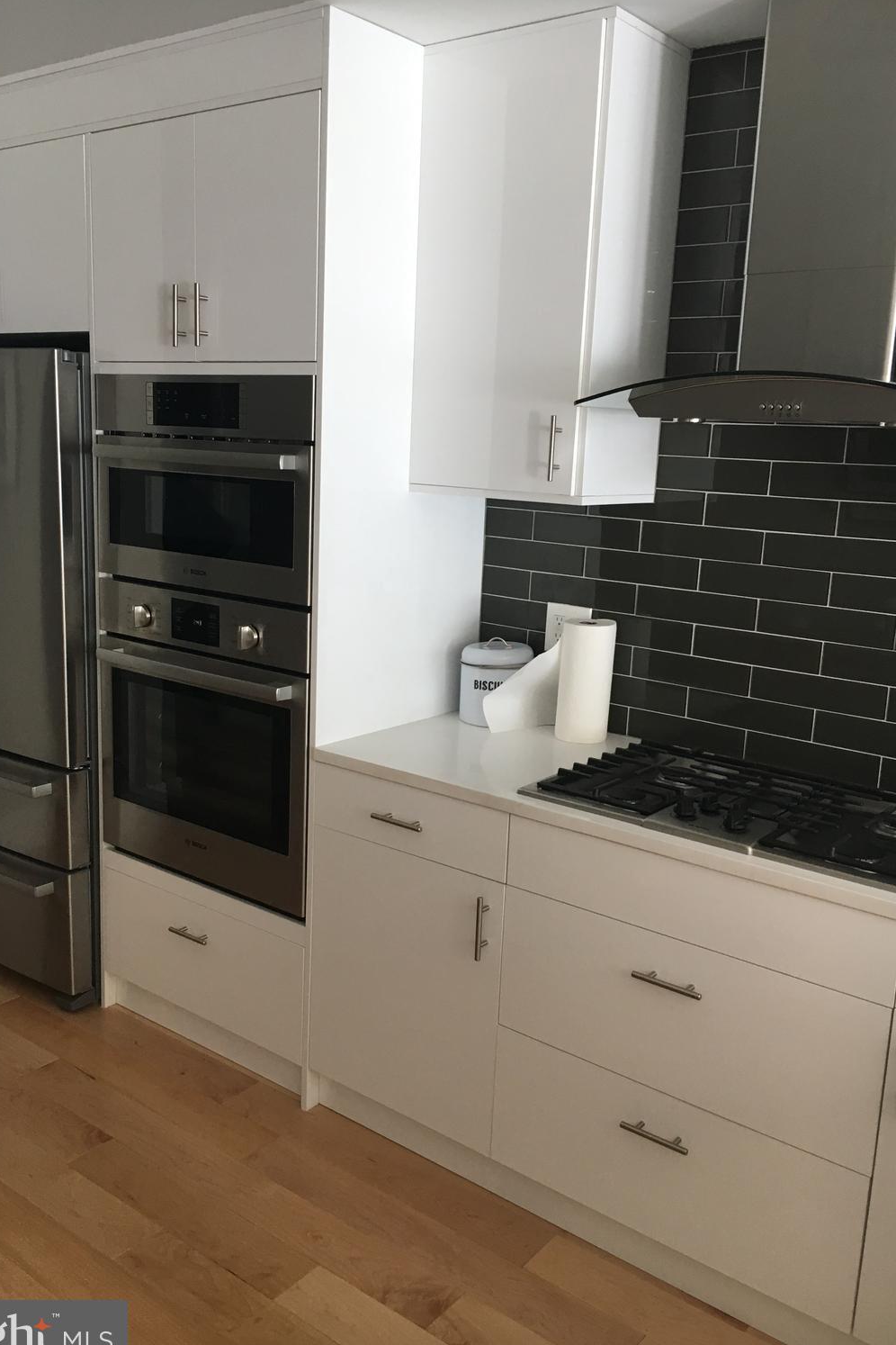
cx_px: 421
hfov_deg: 42.3
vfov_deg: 60.3
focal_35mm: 31
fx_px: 1157
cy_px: 682
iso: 40
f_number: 2.2
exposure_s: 1/30
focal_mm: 4.15
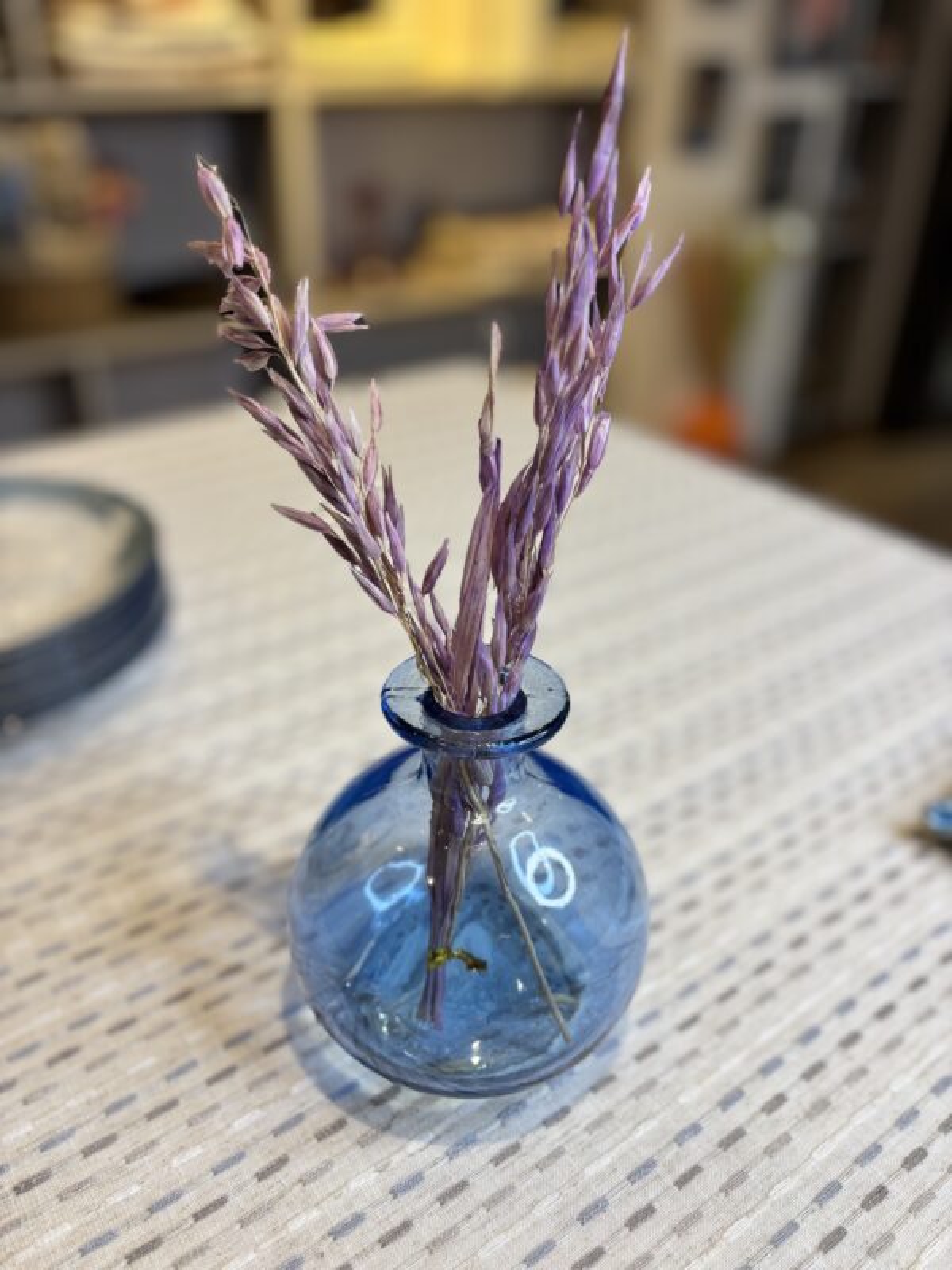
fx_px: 953
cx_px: 476
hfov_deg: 53.1
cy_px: 635
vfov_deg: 67.3
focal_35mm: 26
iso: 32
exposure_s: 1/119
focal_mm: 5.96
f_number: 1.6
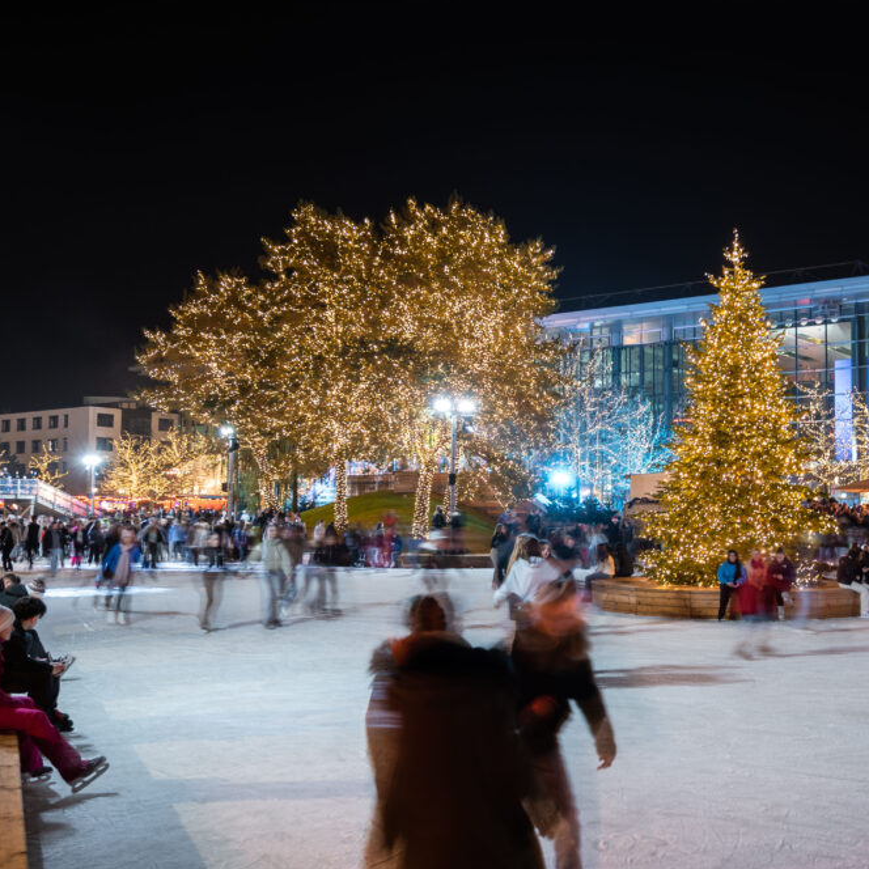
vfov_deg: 43.2
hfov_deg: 42.5
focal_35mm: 39
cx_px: 597
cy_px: 438
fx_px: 1098
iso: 400
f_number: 4
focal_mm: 29.5
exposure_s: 1/2
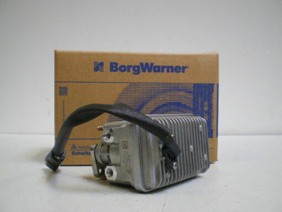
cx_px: 141
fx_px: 310
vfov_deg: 37.8
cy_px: 106
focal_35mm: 38
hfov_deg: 49.0
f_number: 3.1
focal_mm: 6.3
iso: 400
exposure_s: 1/15
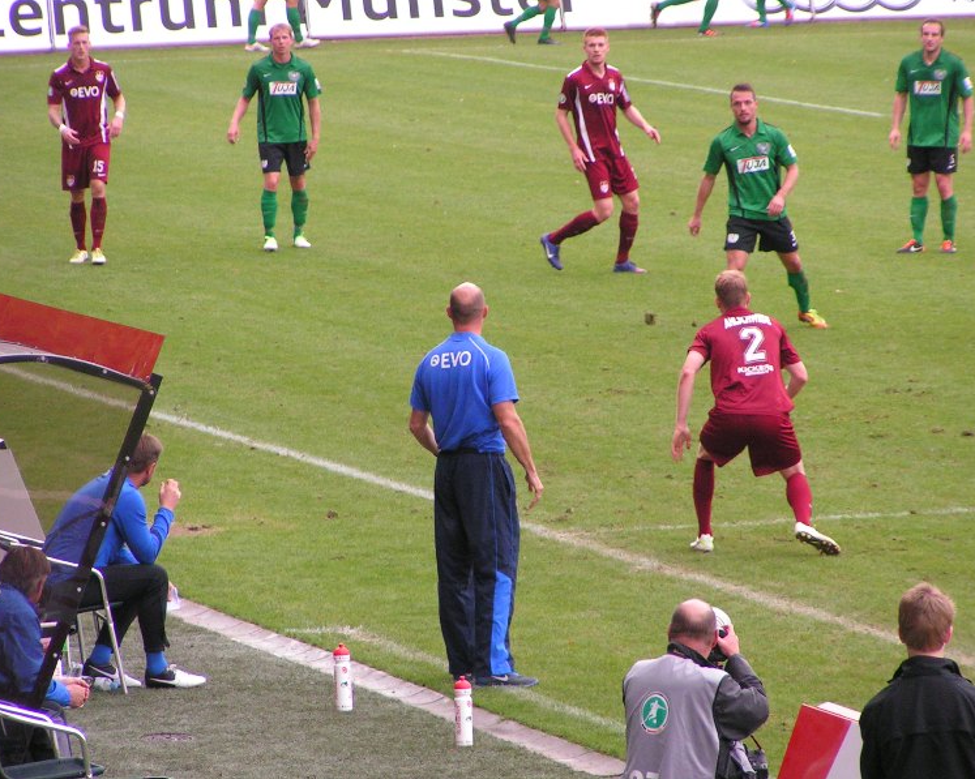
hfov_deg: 5.7
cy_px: 389
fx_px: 9836
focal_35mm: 341
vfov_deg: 4.5
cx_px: 505
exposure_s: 1/320
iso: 200
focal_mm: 49.8
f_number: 3.5
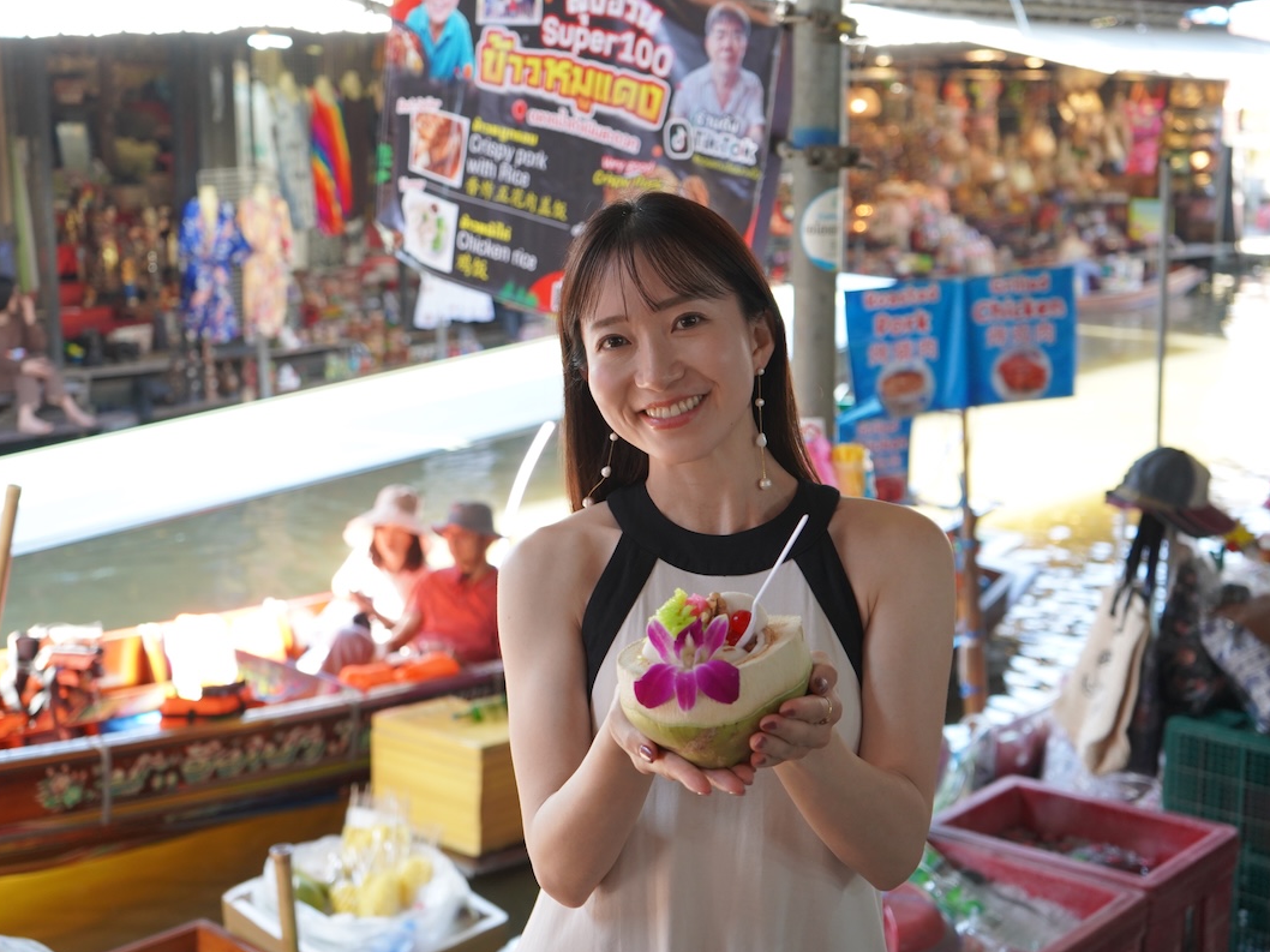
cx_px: 611
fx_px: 1761
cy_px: 478
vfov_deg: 30.3
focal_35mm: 48
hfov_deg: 39.7
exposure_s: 1/160
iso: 1250
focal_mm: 44
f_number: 4.5
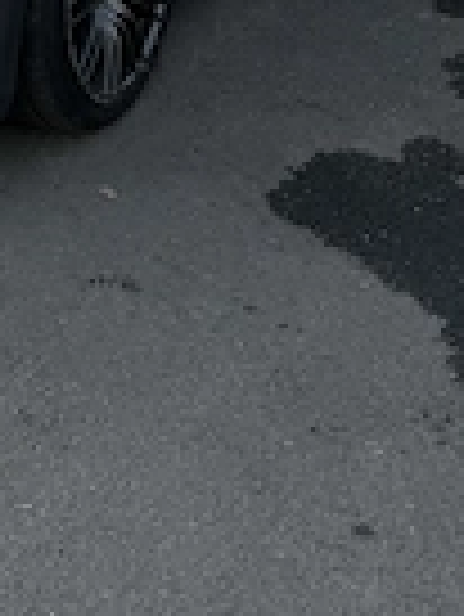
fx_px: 1249
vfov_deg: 24.0
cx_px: 18
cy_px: -207
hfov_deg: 20.5
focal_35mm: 70
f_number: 1.78
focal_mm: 6.76
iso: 100
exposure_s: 1/302
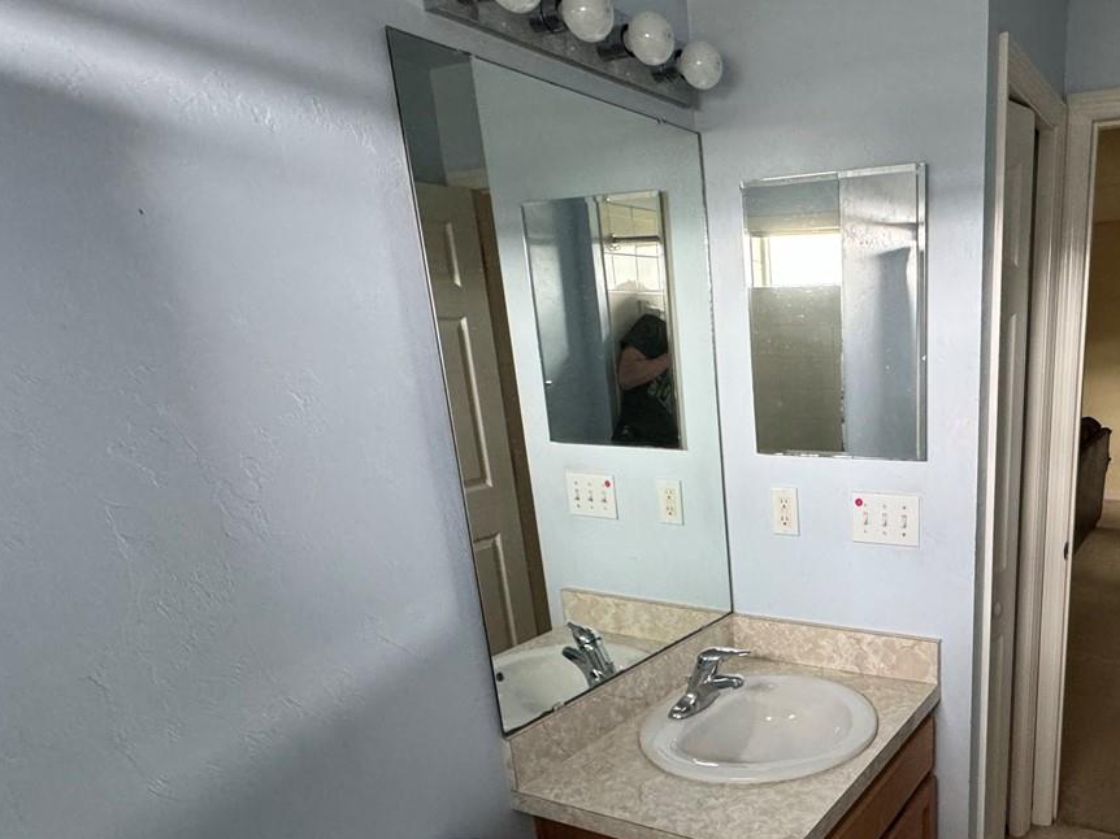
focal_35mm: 26
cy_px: 592
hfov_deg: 62.4
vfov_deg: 51.5
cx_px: 874
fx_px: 841
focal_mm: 2.22
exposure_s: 1/66
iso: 320
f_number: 2.2
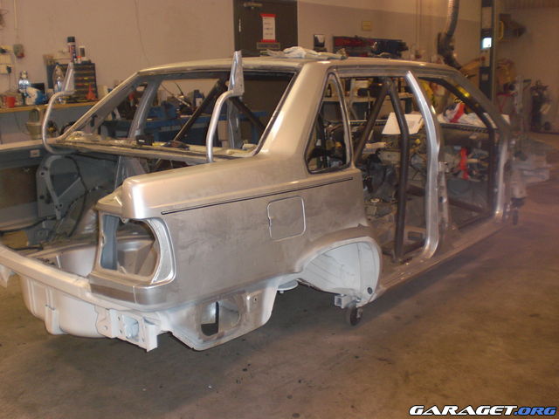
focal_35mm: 36
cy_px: 210
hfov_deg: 51.4
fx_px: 581
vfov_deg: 39.7
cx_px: 280
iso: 200
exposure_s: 1/60
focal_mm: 6.3
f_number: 3.1
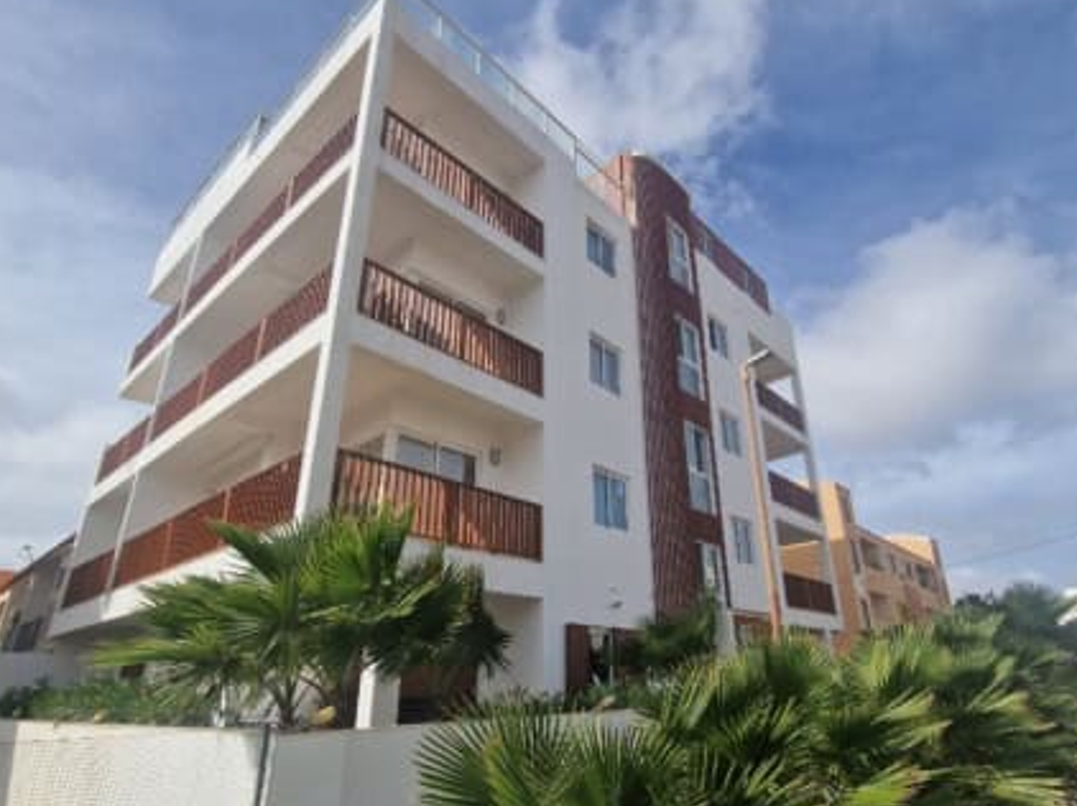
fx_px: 560
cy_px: 449
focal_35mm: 18
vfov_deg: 71.3
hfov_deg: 87.5
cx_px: 595
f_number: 2.2
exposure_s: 1/3888
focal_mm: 2.2
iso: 50
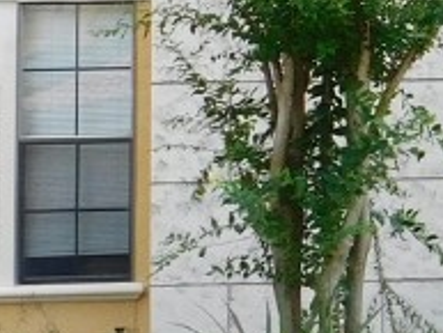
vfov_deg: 12.1
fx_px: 1562
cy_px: 71
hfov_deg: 13.7
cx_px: 895
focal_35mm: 122
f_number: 3
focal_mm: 4
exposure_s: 1/640
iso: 125
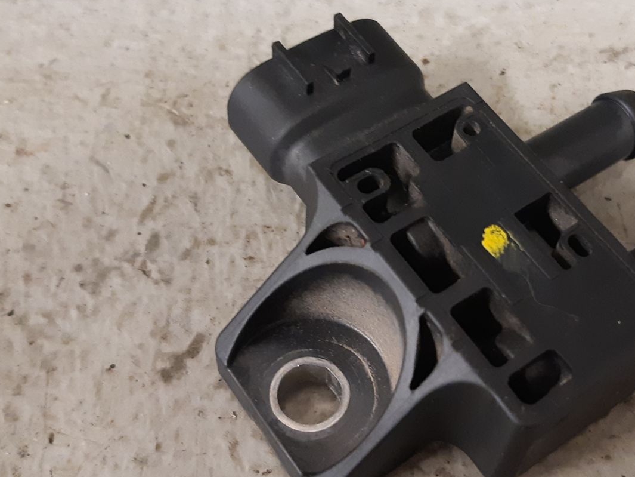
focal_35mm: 50
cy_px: 223
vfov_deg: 29.1
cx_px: 405
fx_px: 917
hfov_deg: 37.9
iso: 250
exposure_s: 1/33
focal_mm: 3.93
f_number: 1.7
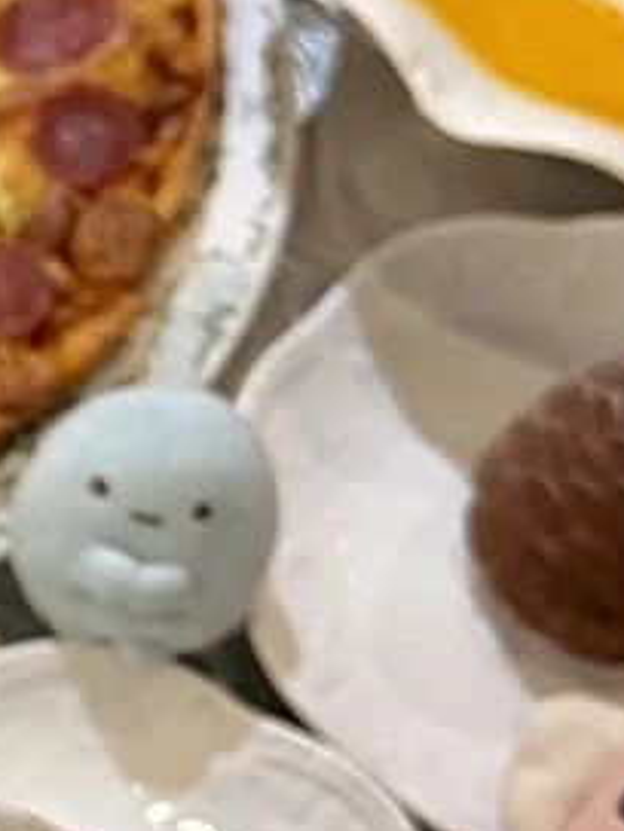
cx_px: -569
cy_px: 507
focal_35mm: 127
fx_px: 3052
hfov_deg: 10.8
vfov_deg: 15.5
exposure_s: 1/50
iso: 640
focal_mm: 6.76
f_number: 1.78
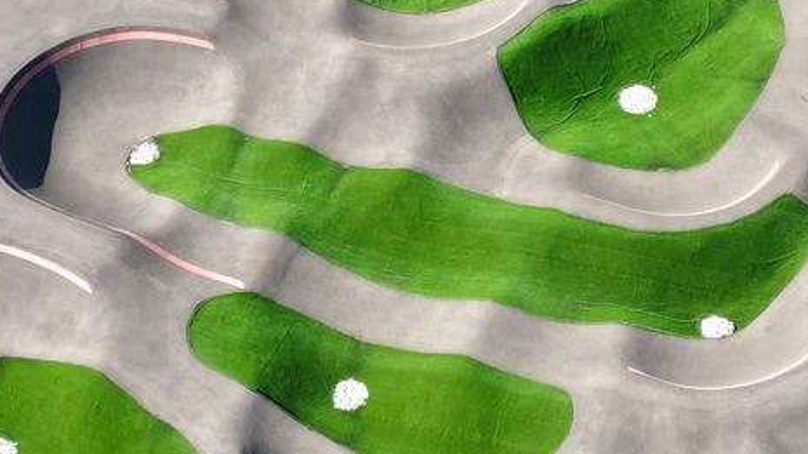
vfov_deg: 13.4
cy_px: 118
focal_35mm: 90
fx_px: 1927
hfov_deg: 23.4
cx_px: 619
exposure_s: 1/1500
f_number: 1.7
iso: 100
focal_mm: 6.72
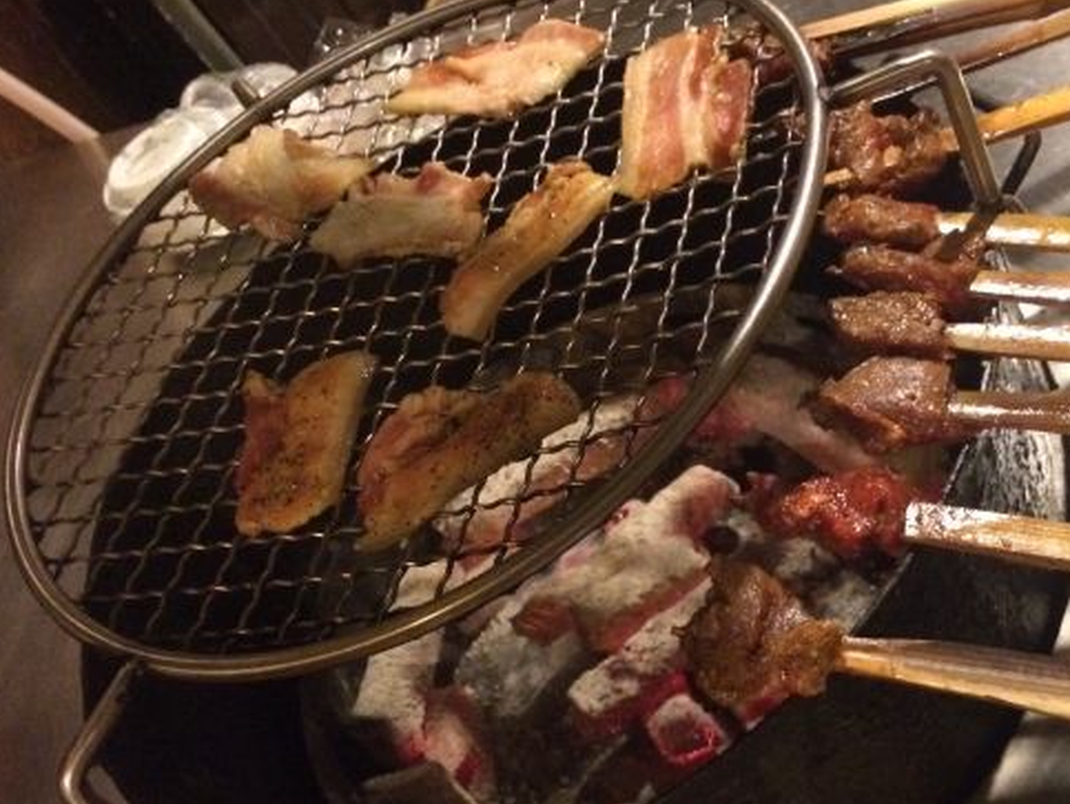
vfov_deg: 34.4
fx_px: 1299
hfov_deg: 44.3
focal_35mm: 42
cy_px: 429
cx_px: 689
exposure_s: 1/17
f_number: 2.2
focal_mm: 4.15
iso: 640
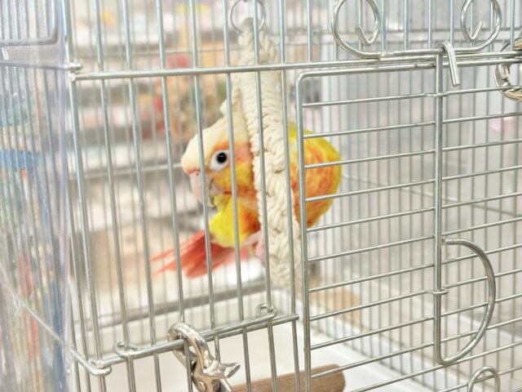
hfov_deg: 36.8
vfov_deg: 28.0
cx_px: 261
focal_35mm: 52
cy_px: 196
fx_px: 784
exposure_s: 1/50
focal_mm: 5.96
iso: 64
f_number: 1.6
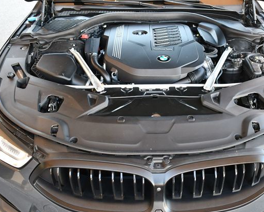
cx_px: 157
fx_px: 328
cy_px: 107
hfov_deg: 43.6
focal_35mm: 42
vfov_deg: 35.7
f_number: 3.5
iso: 800
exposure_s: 1/125
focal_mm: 18
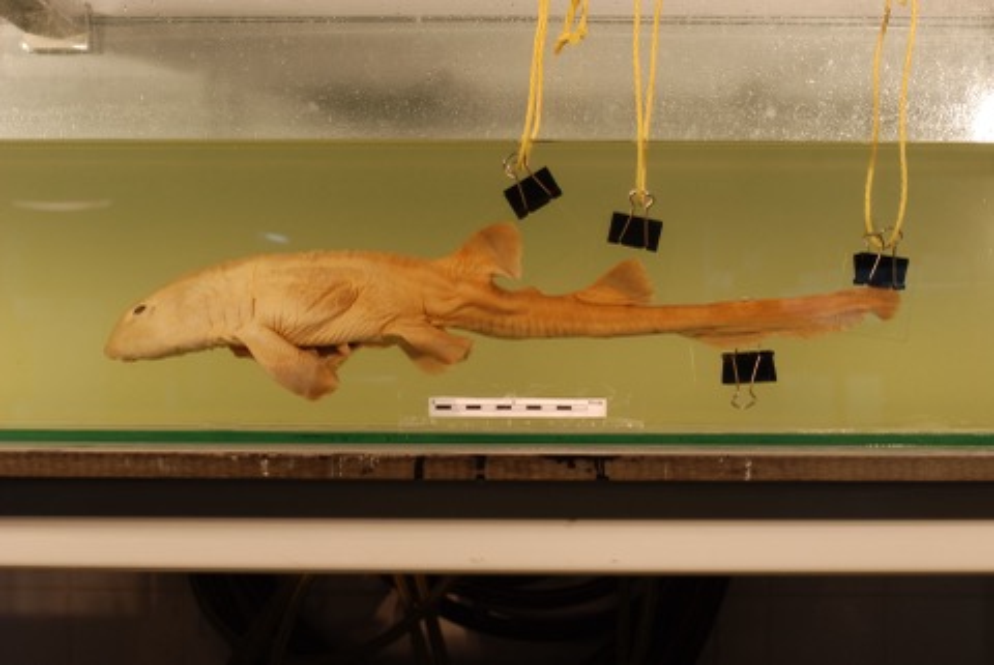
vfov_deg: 18.2
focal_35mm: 75
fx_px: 2073
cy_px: 332
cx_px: 497
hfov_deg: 27.0
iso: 100
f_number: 8
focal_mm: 50
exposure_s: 1/6
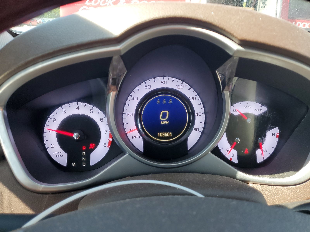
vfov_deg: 53.1
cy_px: 116
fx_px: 233
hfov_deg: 67.3
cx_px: 155
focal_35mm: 26
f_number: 1.5
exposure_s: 1/120
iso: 64
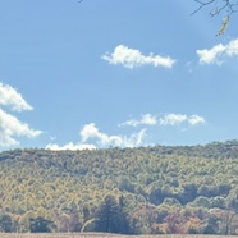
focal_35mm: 117
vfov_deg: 13.3
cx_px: -389
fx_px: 910
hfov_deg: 11.4
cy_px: 435
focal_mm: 6.76
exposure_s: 1/2299
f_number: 1.78
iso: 100
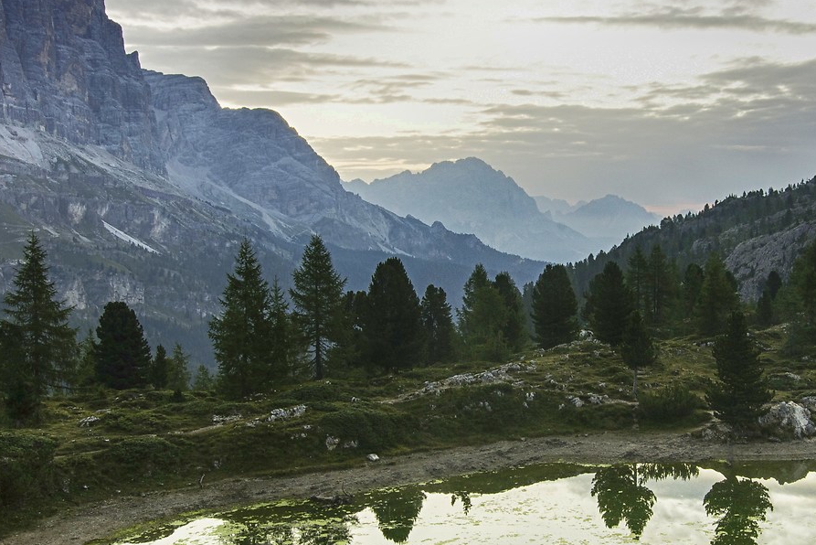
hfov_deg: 44.6
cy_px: 317
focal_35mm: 43
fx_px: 975
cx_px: 558
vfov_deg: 31.2
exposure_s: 2.5
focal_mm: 16
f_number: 16
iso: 200
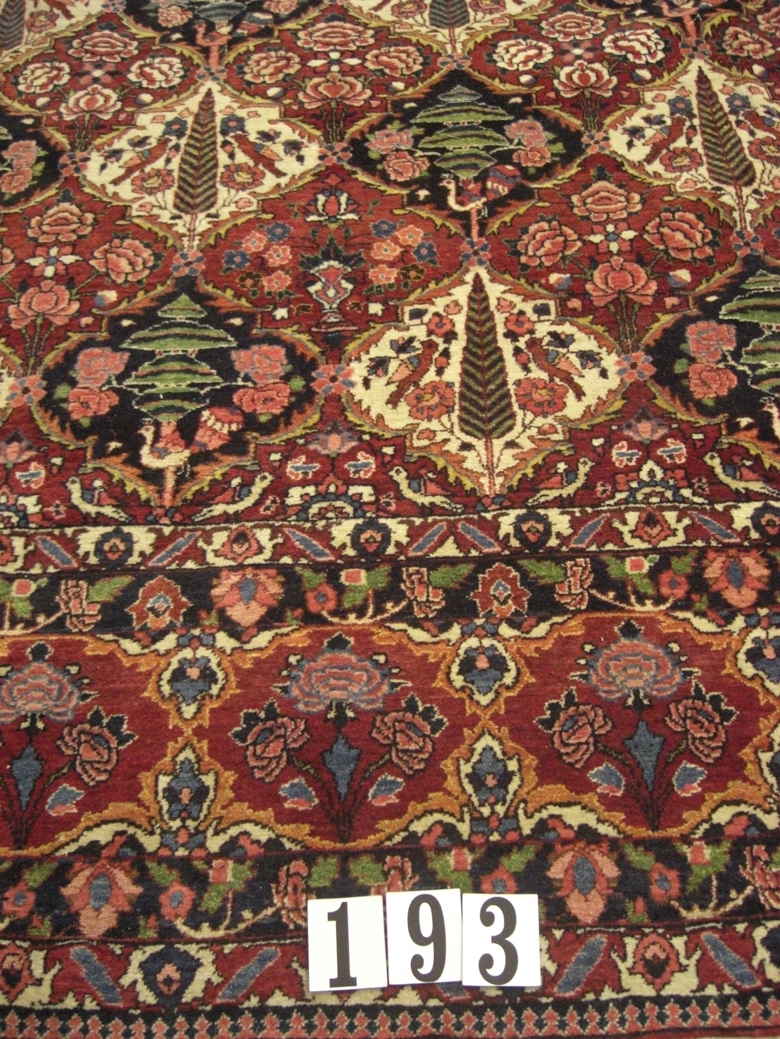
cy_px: 520
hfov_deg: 37.7
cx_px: 390
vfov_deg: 49.0
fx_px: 1142
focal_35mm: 38
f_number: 2.8
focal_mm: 7.9
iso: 800
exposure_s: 1/30
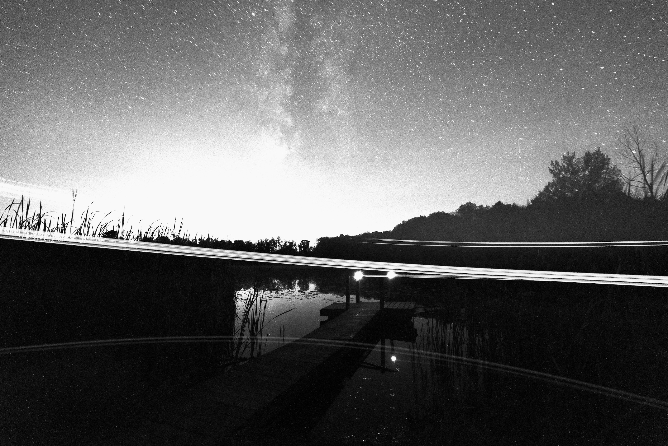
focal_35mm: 15
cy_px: 223
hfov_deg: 100.4
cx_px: 334
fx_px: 278
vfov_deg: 77.3
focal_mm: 10
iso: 6400
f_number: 2.8
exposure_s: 20
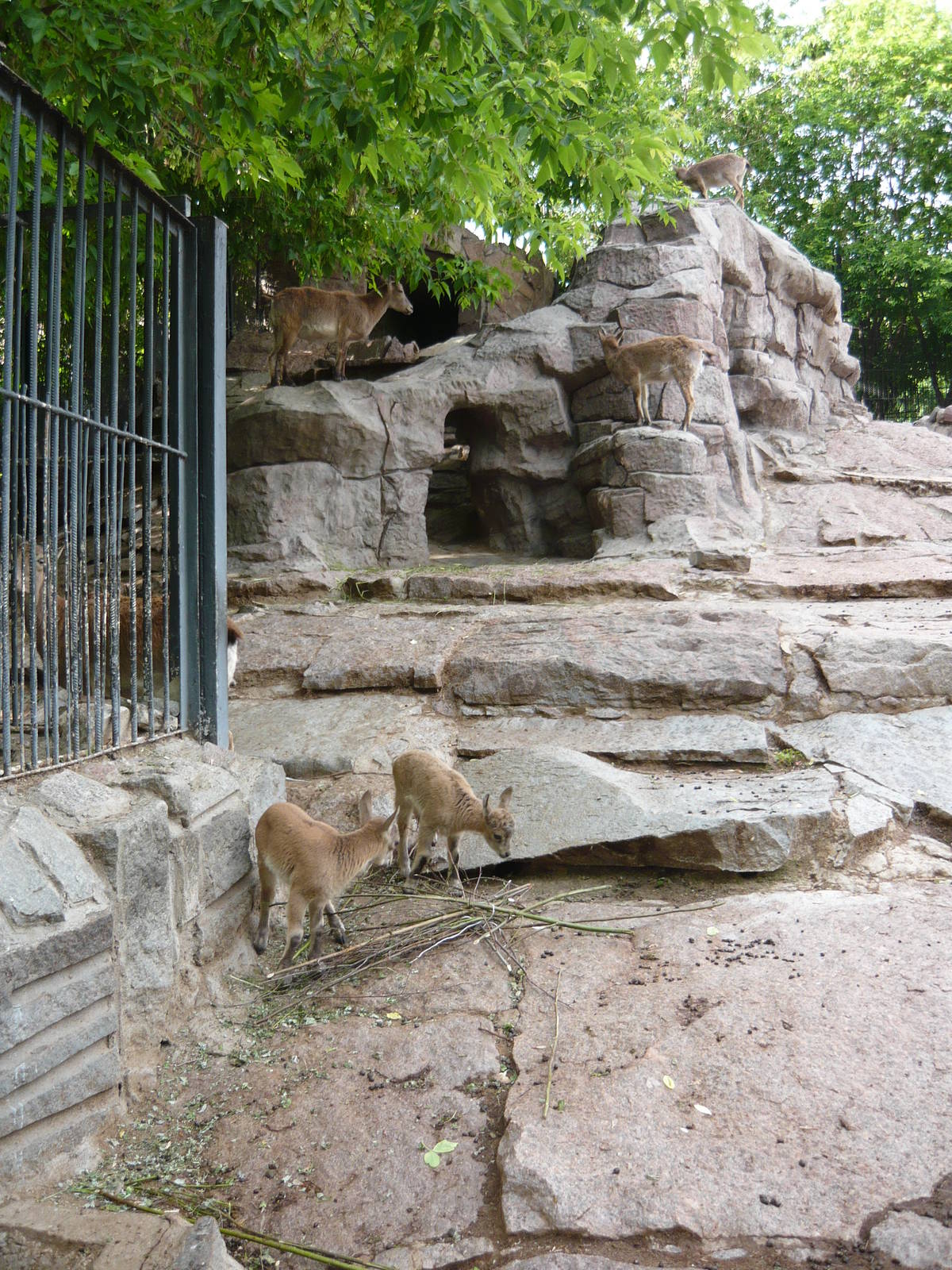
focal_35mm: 33
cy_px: 635
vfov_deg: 55.4
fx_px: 1210
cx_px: 476
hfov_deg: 42.9
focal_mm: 5.5
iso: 100
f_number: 2.8
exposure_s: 1/100
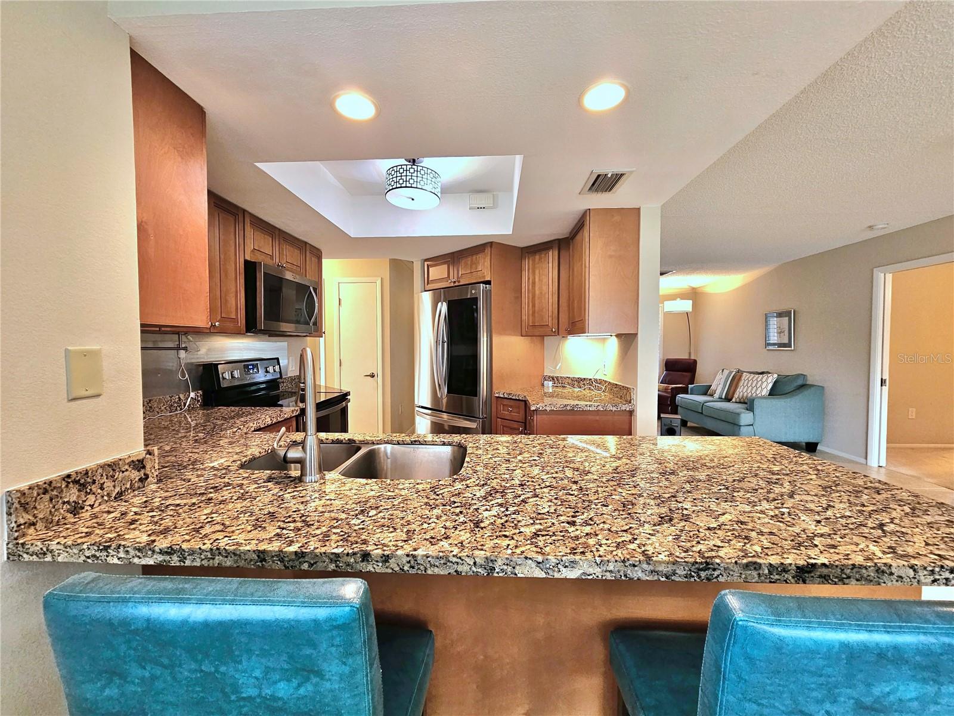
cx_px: 477
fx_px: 358
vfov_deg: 89.9
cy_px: 358
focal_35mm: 13
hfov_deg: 106.2
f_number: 2.2
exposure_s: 1/60.2
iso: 160
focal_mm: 2.2
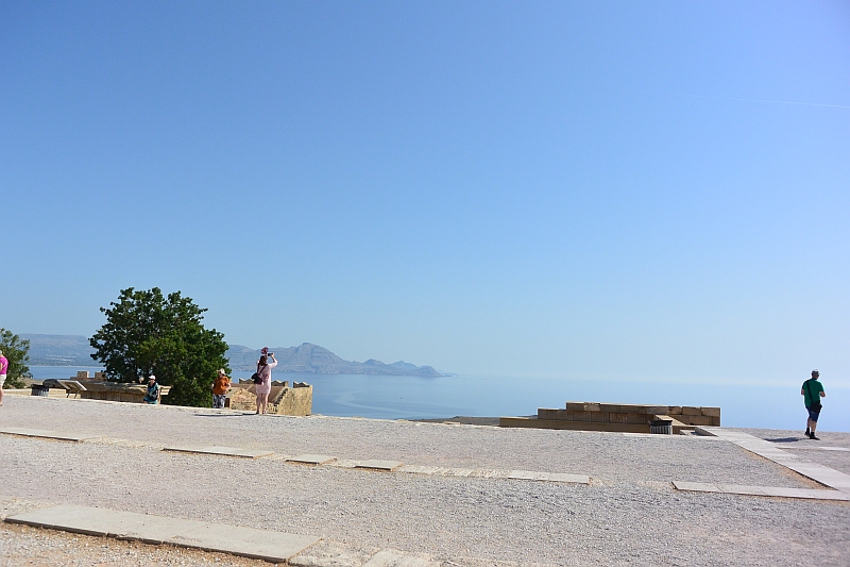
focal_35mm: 27
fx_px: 637
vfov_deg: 47.9
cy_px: 284
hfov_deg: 67.4
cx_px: 425
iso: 160
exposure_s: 1/1250
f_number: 5
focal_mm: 10
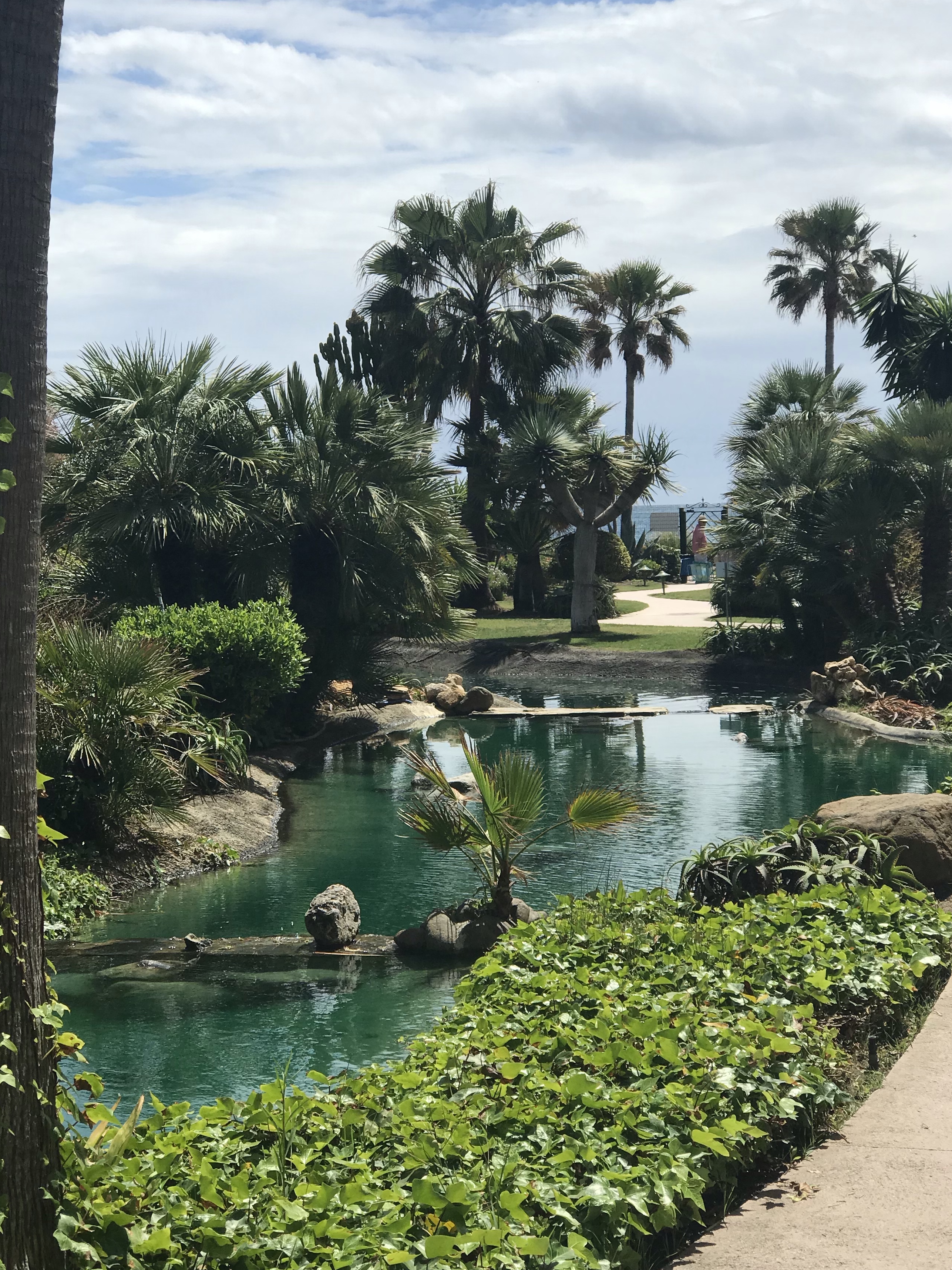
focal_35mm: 67
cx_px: 442
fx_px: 2457
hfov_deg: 21.9
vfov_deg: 29.0
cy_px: 631
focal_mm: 6.6
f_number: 2.8
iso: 20
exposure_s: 1/1473
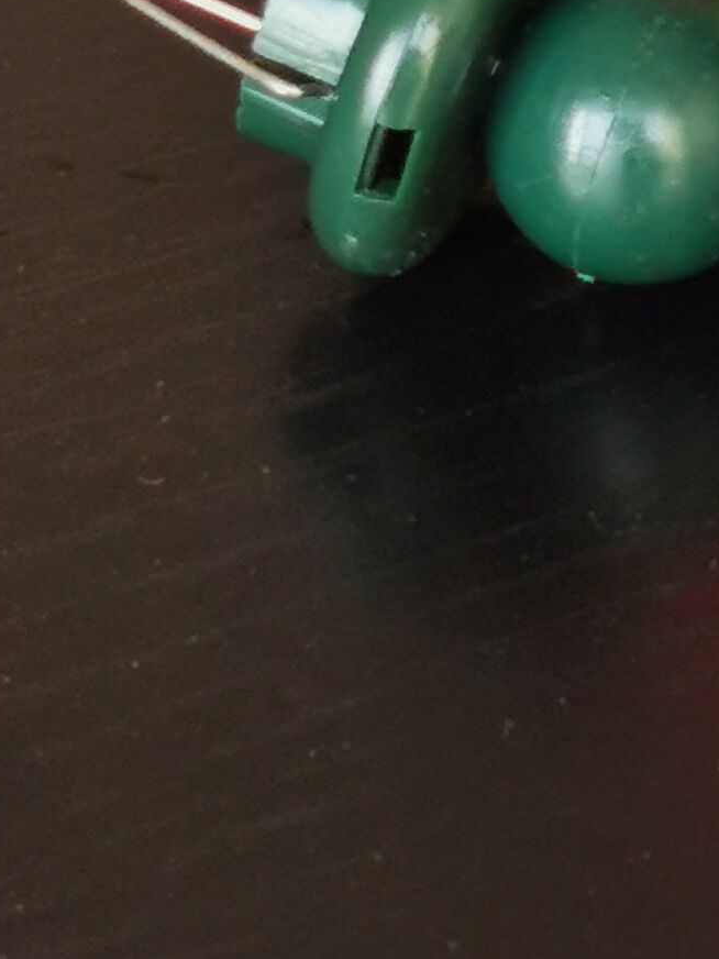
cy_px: -262
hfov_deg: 7.1
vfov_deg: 9.5
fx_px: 5677
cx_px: 1160
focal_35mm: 205
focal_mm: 5.56
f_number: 1.6
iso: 64
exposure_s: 1/120
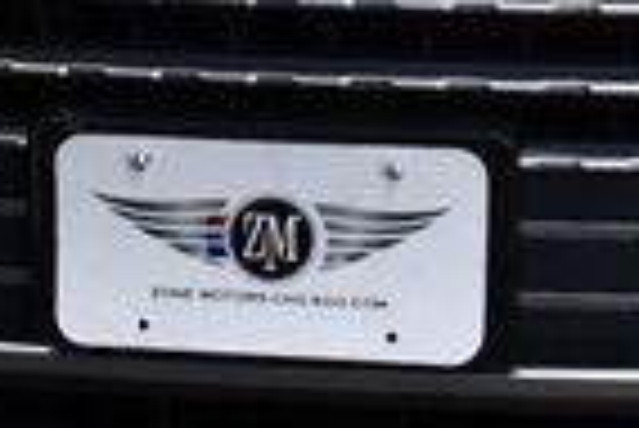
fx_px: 2878
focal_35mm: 162
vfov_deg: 8.3
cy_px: -189
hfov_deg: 12.7
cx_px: 328
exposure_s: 1/200
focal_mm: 18
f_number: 3.5
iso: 800
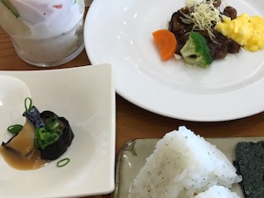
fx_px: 450
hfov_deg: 31.8
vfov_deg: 24.8
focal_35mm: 59
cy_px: 80
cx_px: 214
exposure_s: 1/50
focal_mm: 3.99
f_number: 1.8
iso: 32
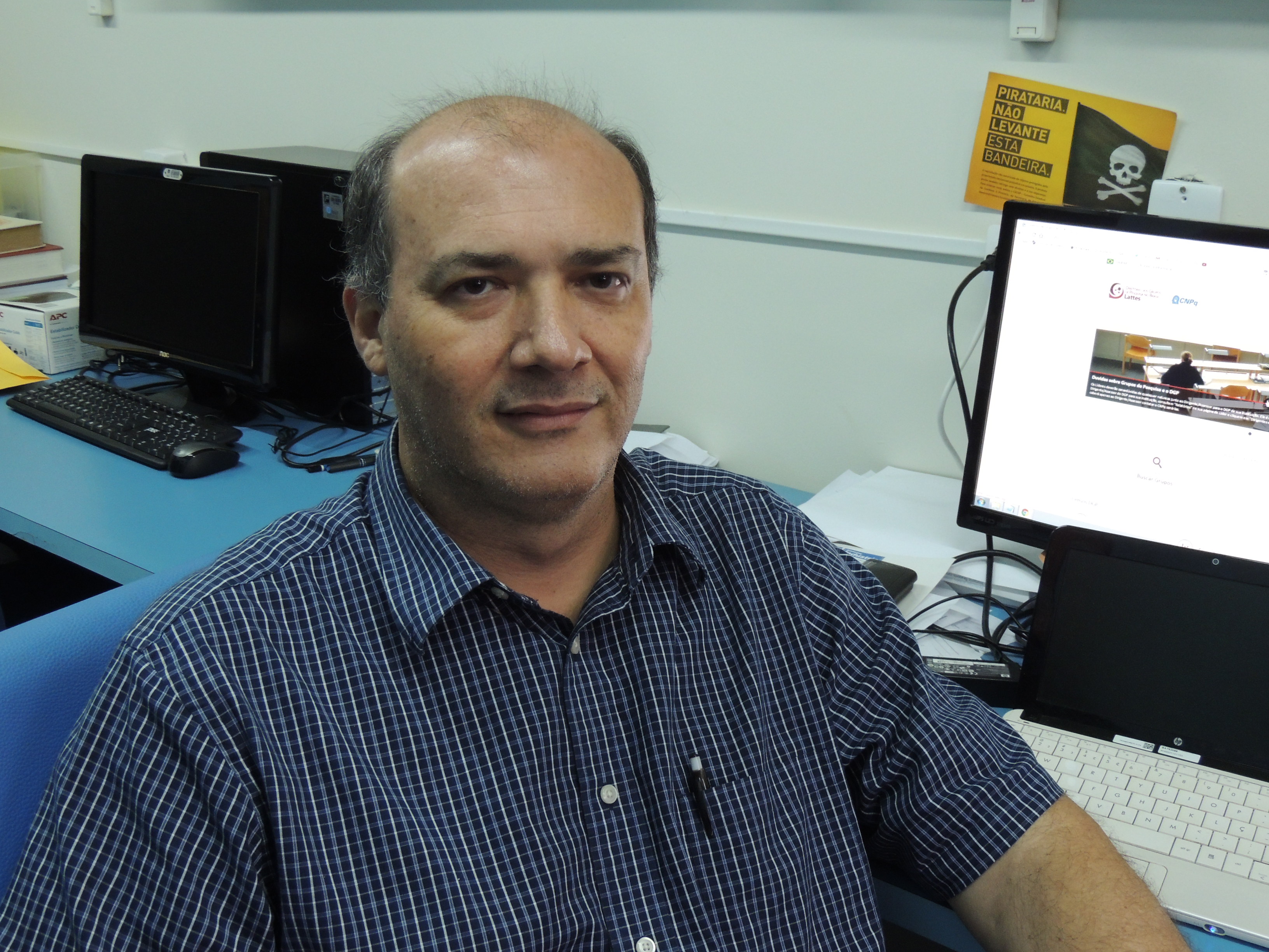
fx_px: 1466
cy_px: 476
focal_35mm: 40
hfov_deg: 46.8
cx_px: 634
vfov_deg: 36.0
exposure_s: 1/25
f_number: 3.3
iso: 400
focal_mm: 7.1
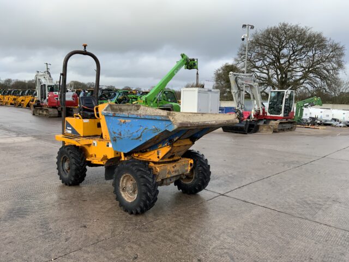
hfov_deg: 61.7
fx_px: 292
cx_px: 174
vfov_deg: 48.2
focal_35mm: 29
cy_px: 131
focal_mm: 3
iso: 16
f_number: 1.8
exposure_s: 1/606
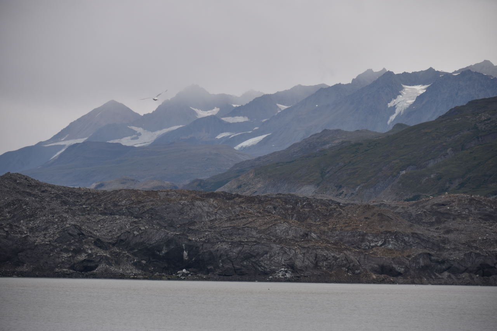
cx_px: 248
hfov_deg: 12.8
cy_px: 166
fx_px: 2209
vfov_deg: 8.6
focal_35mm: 160
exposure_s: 1/320
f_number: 5.6
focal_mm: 160
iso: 180
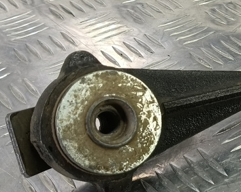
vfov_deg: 23.5
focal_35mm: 65
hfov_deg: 26.3
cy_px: 96
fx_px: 463
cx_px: 280
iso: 128
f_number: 1.6
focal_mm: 4.11
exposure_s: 1/50
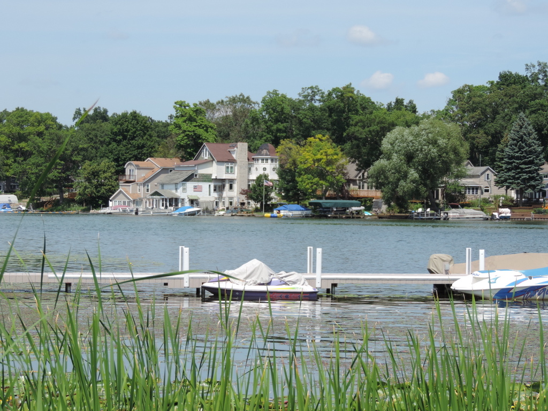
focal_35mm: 105
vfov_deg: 14.1
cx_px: 274
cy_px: 206
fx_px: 1662
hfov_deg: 18.7
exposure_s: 1/640
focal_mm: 18.7
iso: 80
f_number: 4.2
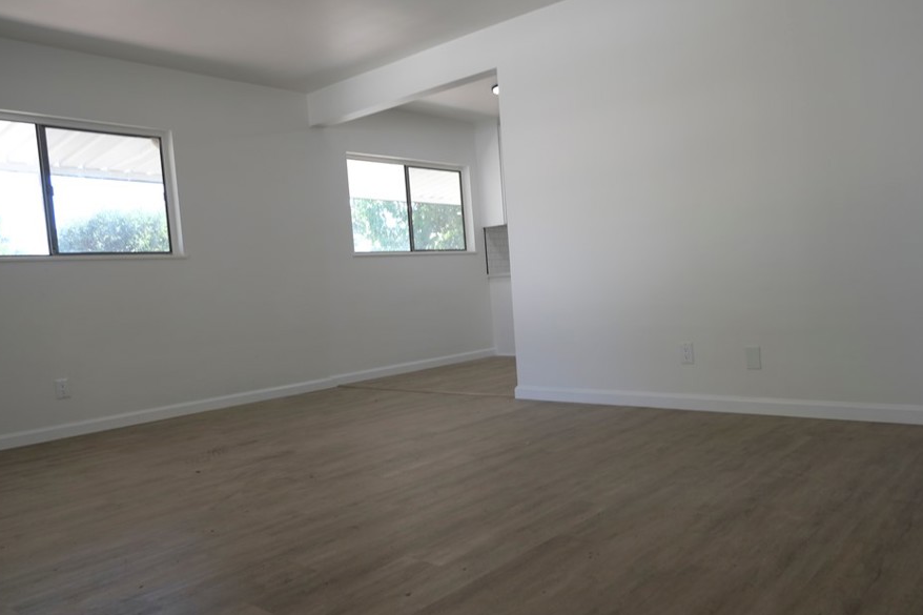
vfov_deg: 46.4
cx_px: 524
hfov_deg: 65.2
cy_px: 324
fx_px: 718
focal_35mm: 28
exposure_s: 1/40
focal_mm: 16
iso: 160
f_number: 4
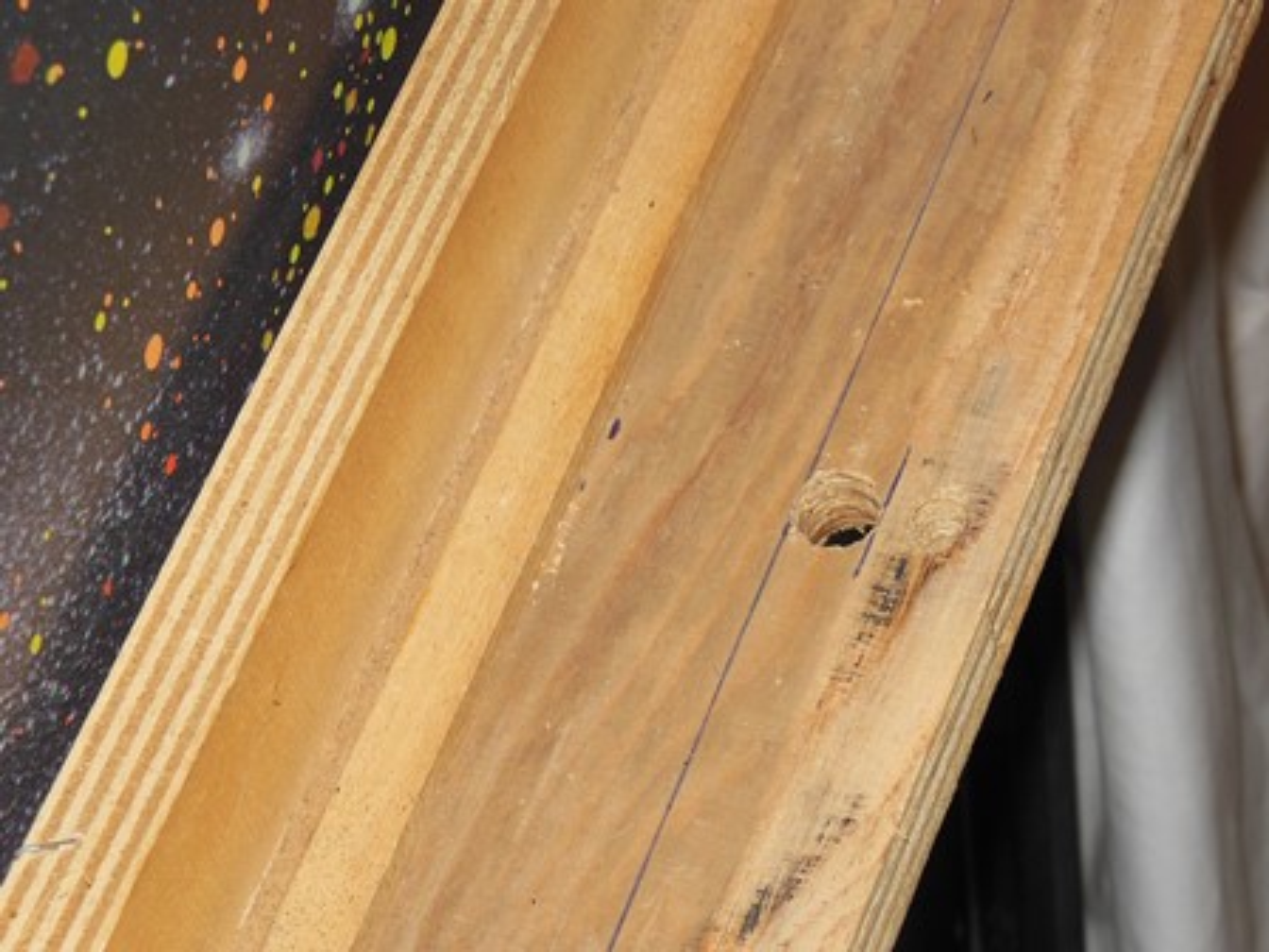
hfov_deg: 20.0
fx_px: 3593
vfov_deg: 15.1
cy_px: 476
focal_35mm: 98
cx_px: 634
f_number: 4.7
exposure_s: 1/60
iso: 200
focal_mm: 17.5
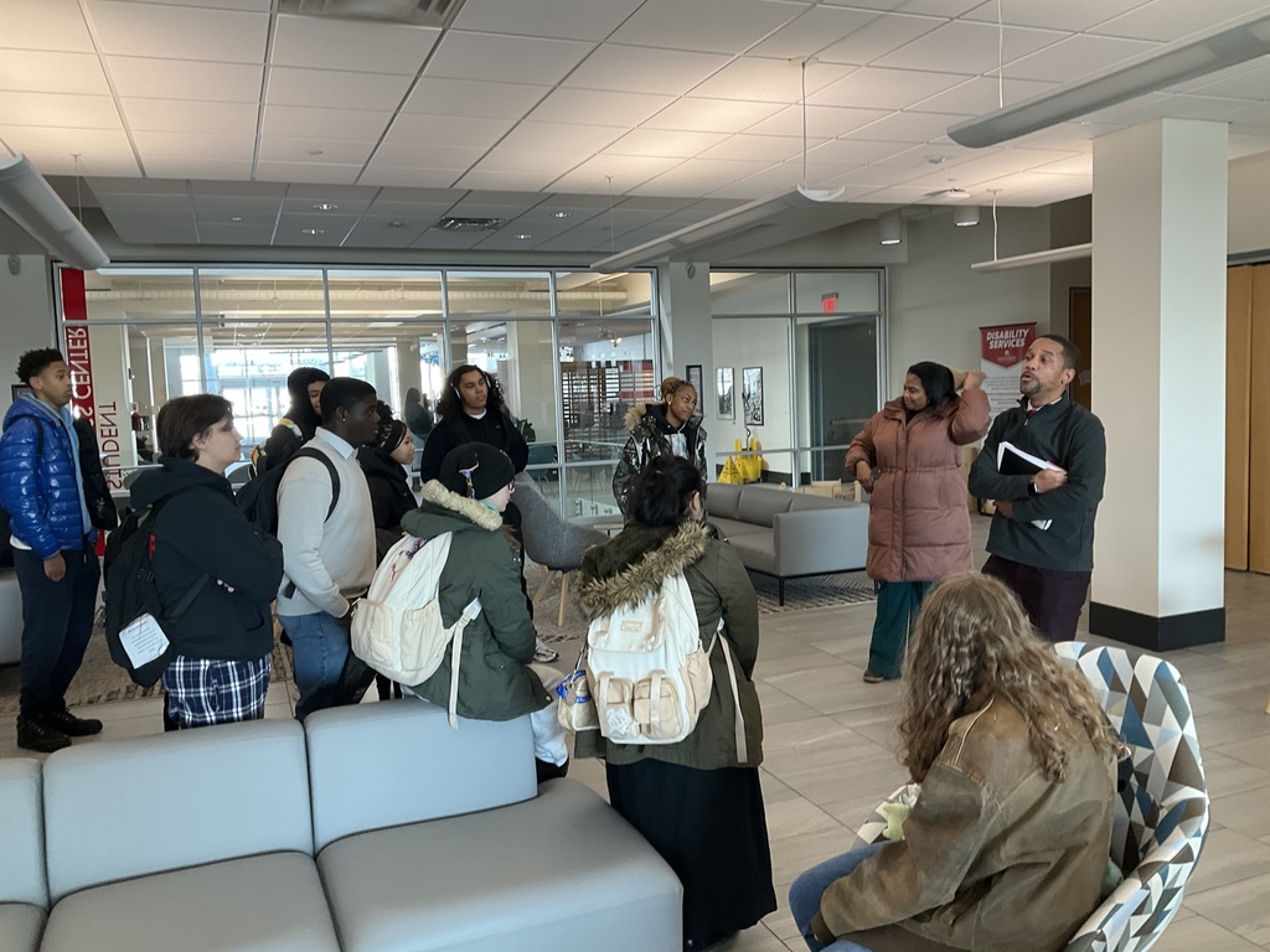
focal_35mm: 29
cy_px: 476
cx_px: 635
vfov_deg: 48.2
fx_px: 1064
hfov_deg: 61.7
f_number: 1.8
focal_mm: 3
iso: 50
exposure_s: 1/60
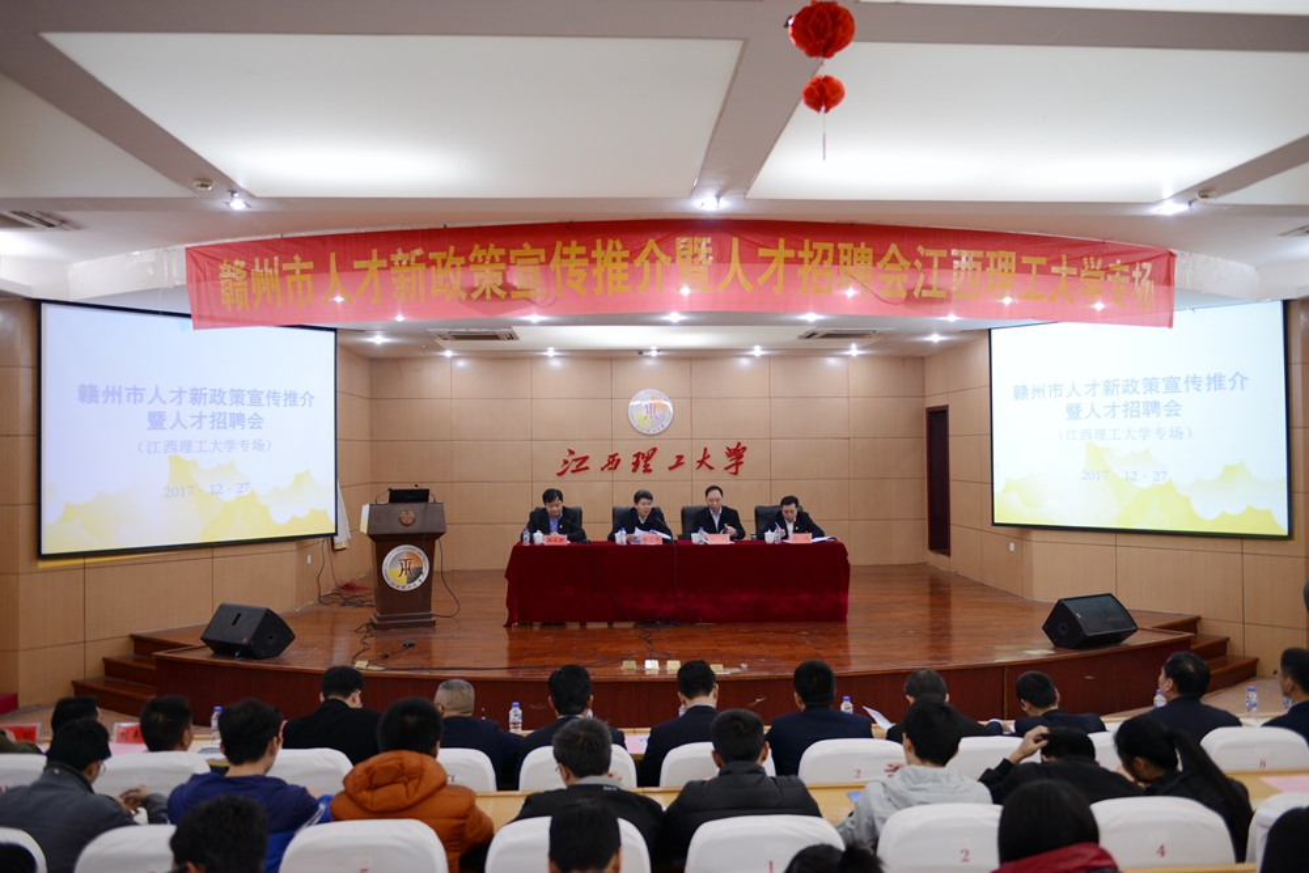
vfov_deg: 46.4
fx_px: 1018
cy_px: 436
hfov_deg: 65.5
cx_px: 654
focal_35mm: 28
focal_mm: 28
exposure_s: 1/60
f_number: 2.8
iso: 800
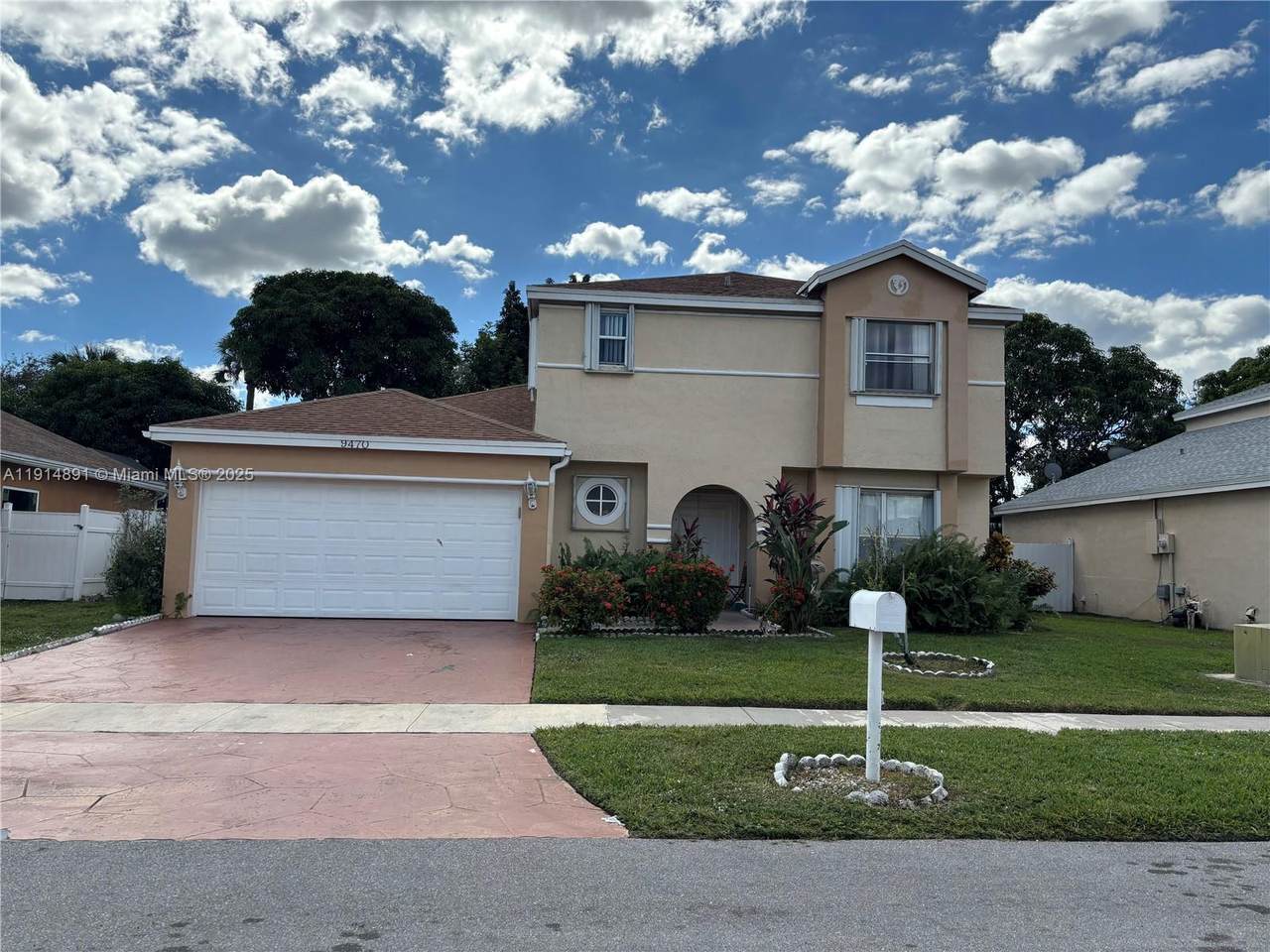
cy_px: 476
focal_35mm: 26
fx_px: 954
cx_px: 635
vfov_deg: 53.1
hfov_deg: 67.3
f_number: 1.6
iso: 50
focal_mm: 5.96
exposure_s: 1/3205
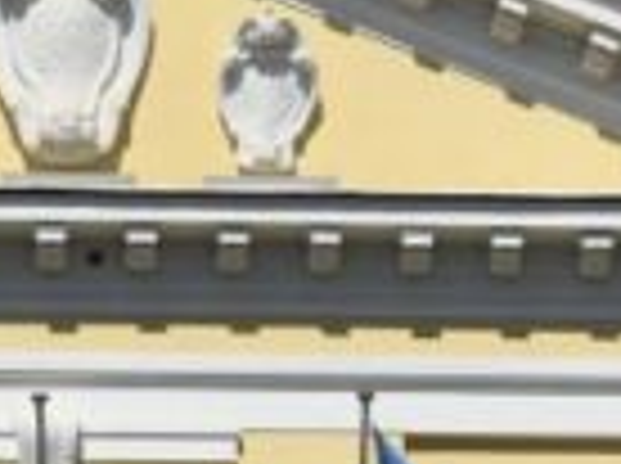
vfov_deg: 5.6
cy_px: 1005
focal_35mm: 255
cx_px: 184
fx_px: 4574
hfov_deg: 7.8
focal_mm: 35
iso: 200
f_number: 14
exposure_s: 1/400
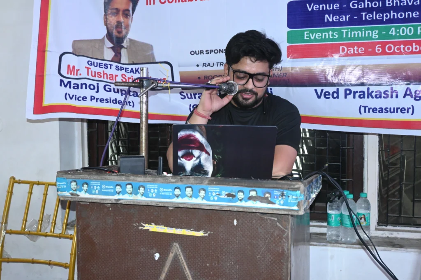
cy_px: 140
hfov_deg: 47.1
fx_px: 482
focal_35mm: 41
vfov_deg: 32.5
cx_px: 210
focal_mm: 27.5
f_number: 4.5
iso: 5000
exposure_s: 1/100
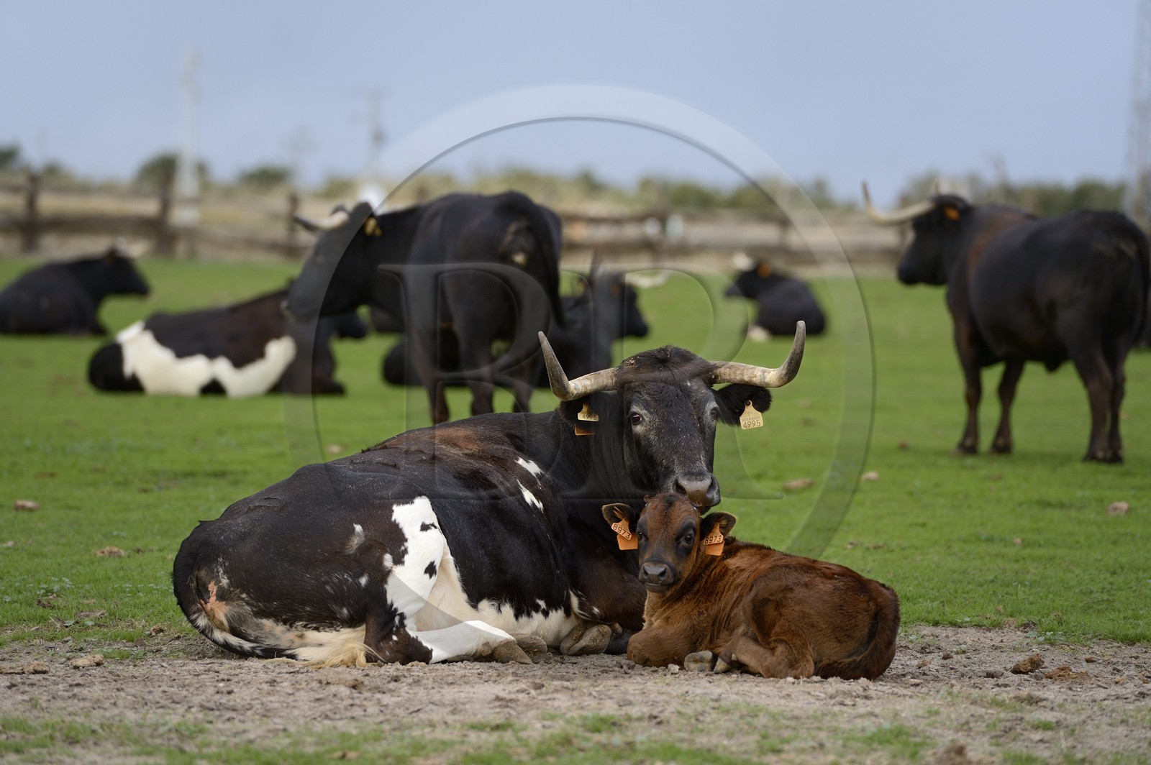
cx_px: 576
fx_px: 6389
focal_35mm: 200
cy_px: 382
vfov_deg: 6.9
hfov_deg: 10.3
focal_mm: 200
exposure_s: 1/640
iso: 800
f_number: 4.5
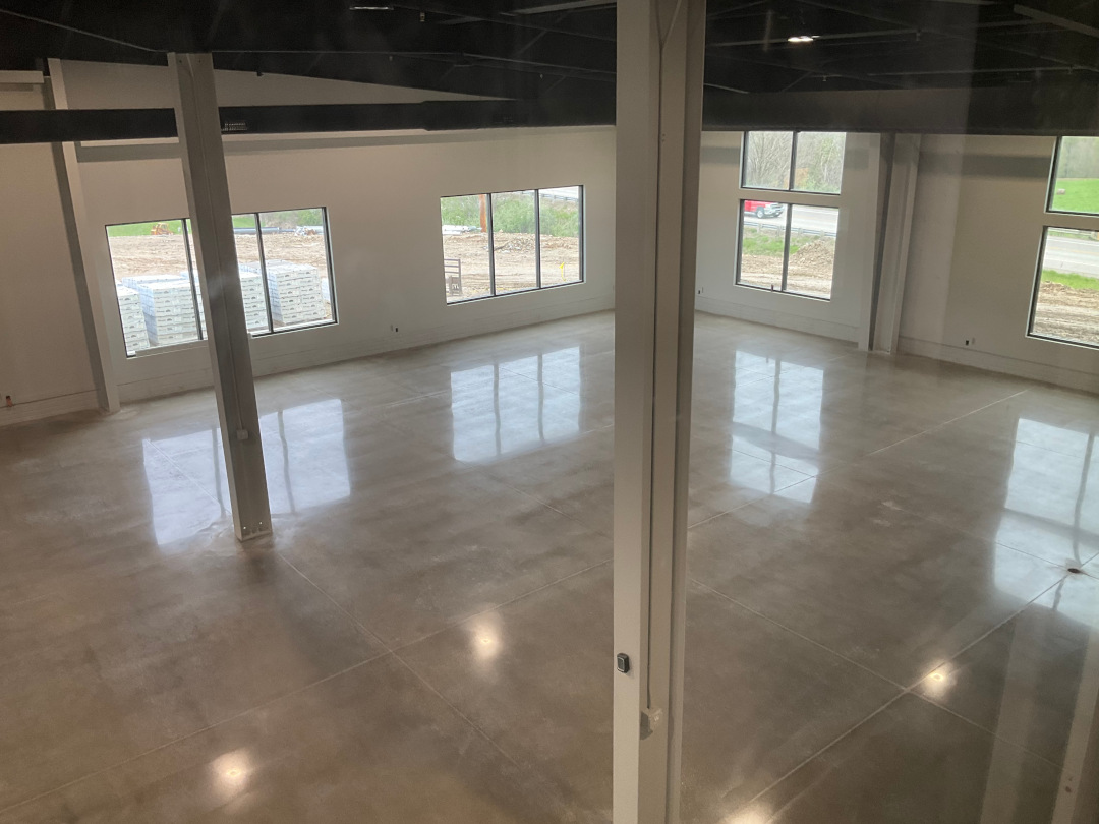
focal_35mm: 29
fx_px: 921
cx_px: 550
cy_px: 412
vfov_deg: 48.2
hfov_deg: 61.7
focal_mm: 3
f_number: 1.8
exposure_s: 1/122
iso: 64
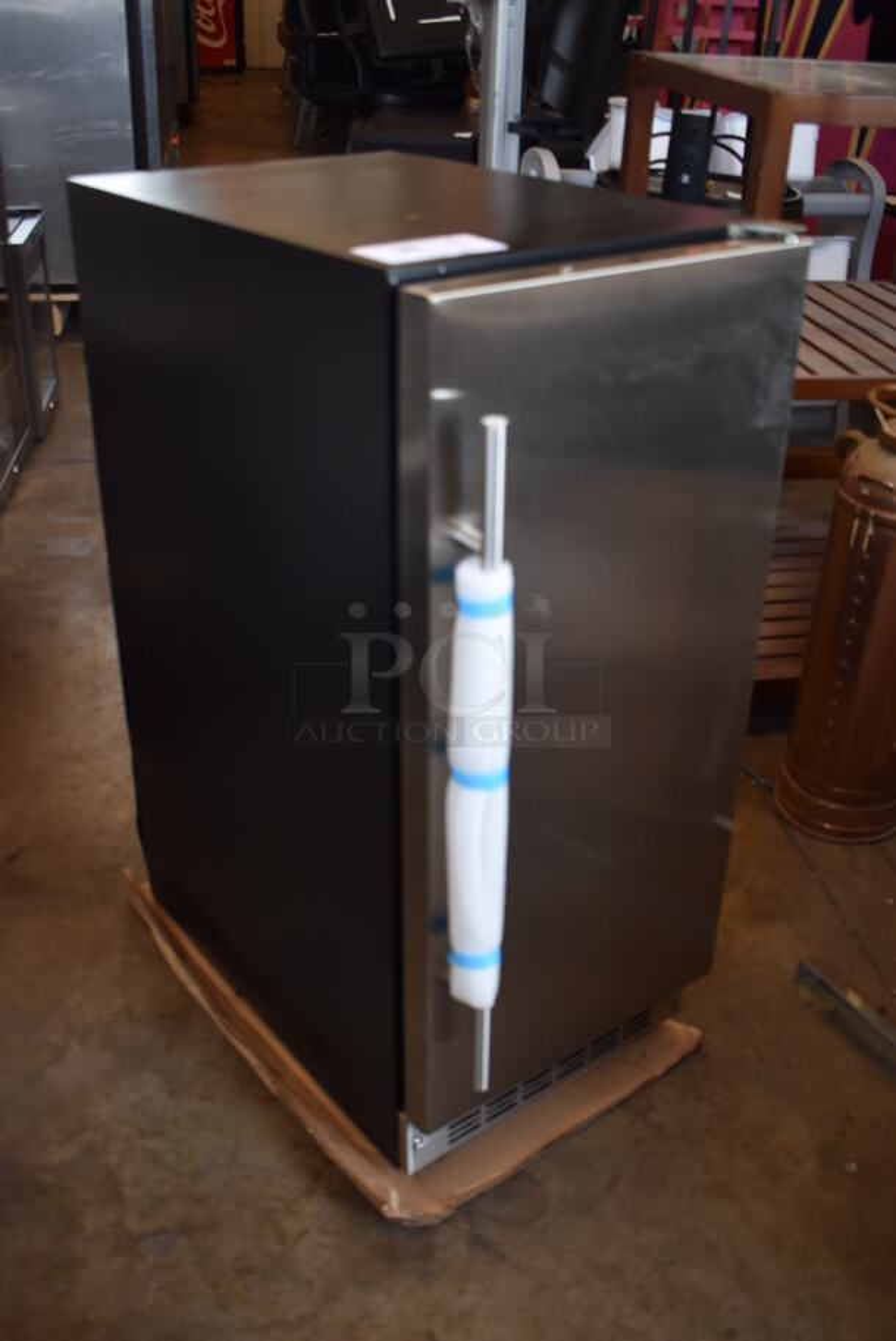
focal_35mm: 34
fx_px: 1286
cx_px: 448
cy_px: 670
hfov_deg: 38.4
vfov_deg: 55.1
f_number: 3.8
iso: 800
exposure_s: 1/160
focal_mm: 23
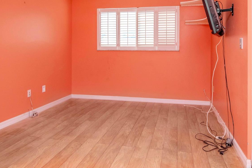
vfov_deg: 45.7
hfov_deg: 65.9
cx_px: 138
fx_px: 194
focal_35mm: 28
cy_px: 50
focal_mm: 13
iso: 800
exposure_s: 1/125
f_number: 14
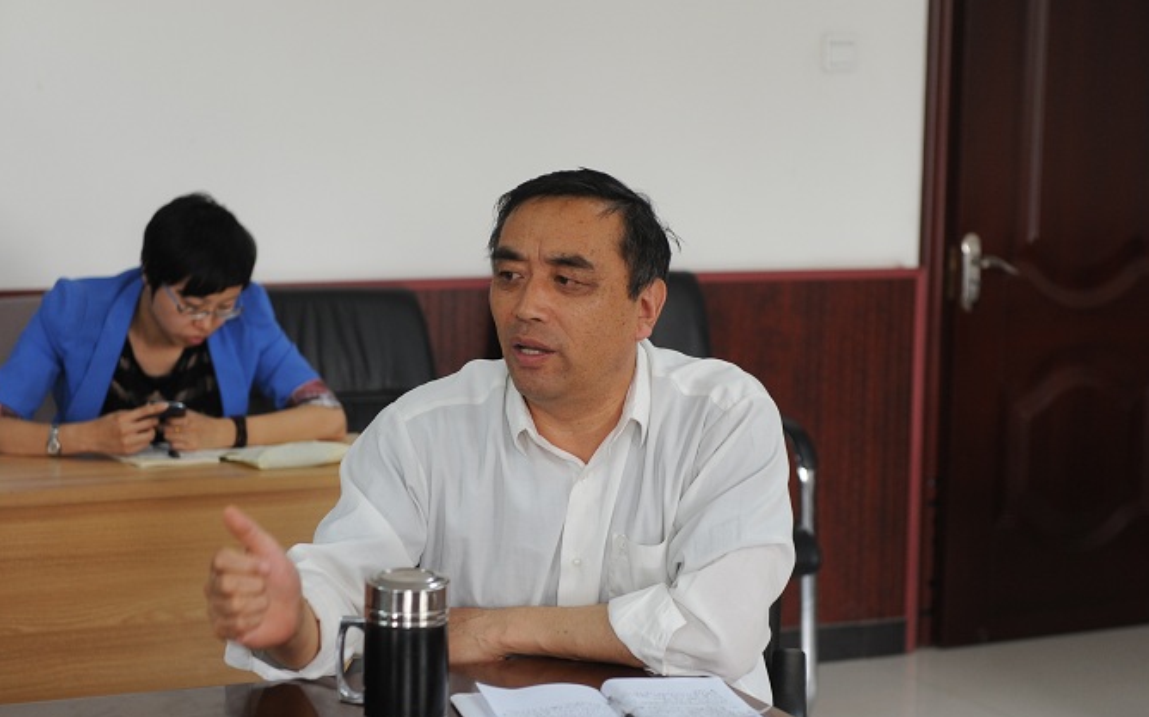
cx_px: 557
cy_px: 413
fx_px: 2661
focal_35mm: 85
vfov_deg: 15.3
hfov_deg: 24.4
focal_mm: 70
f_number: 3.5
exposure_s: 1/80
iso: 800
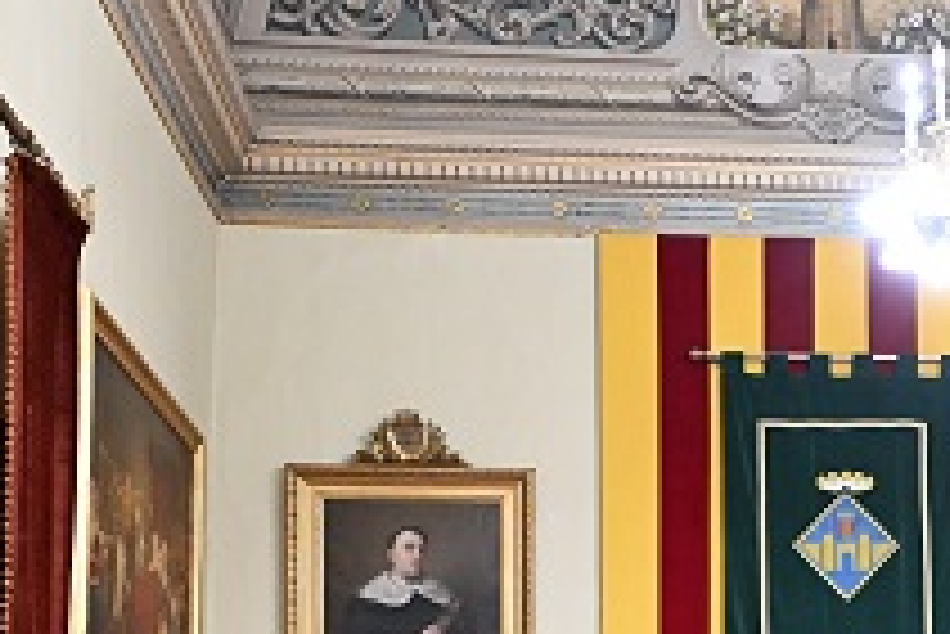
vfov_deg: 16.2
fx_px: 2121
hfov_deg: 23.8
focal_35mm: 80
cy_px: 818
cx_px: 1011
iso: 6400
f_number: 6.3
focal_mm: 30.5
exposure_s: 1/50
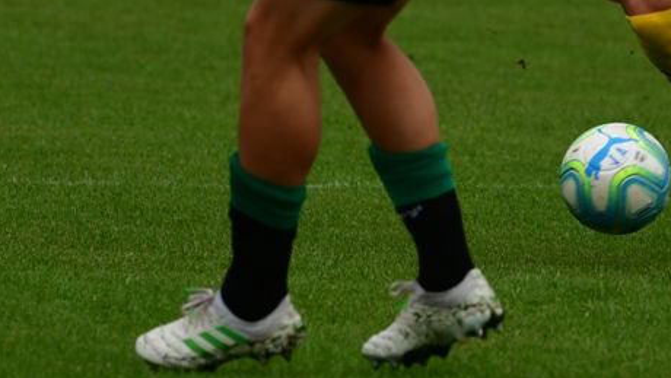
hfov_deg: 1.5
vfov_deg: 0.9
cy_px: -110
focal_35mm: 1400
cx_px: 649
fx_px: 24915
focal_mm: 400
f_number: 11
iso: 800
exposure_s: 1/640
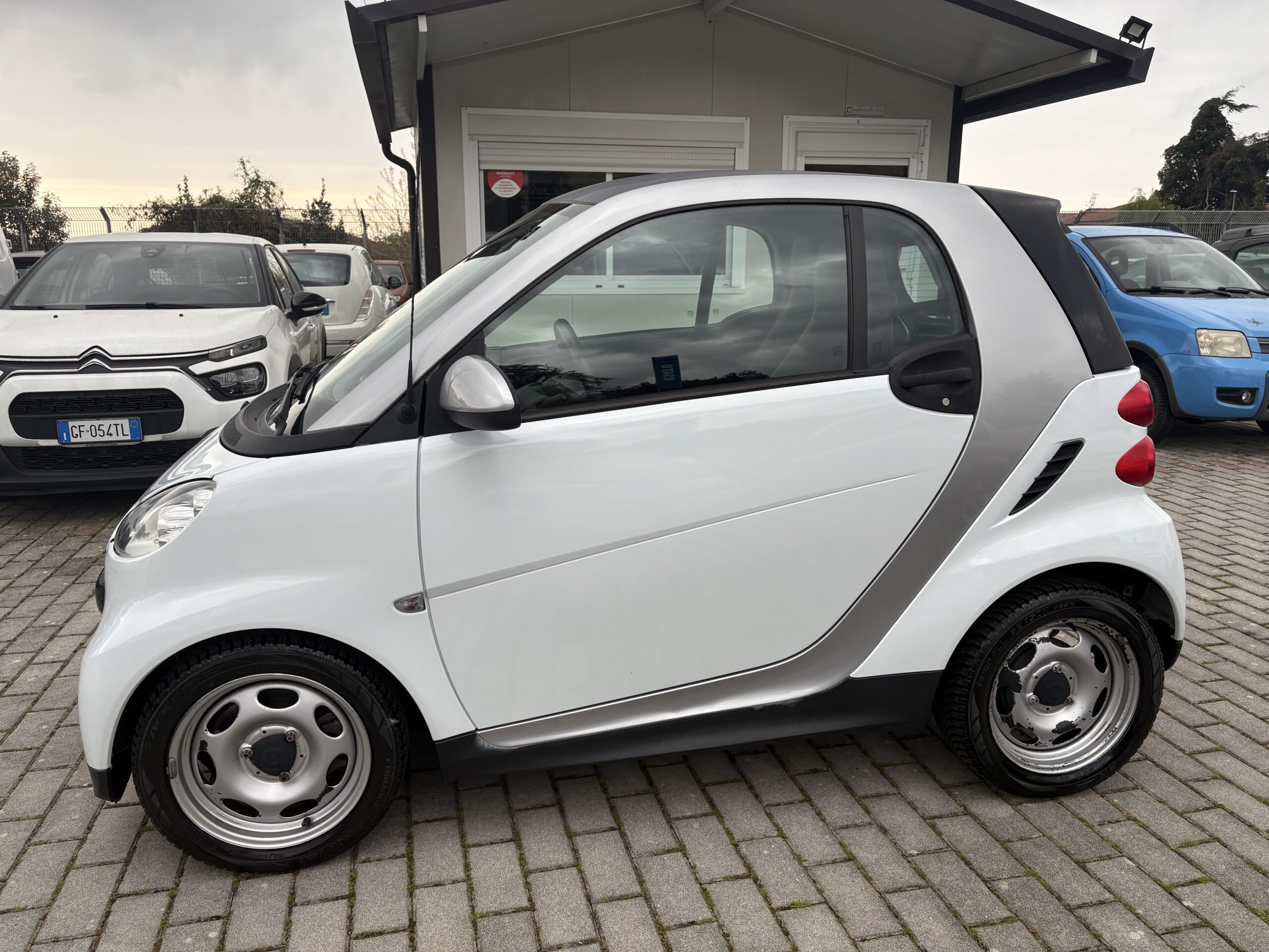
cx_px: 634
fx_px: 953
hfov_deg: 67.3
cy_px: 476
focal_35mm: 26
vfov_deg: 53.1
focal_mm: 5.96
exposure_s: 1/523
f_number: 1.6
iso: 50
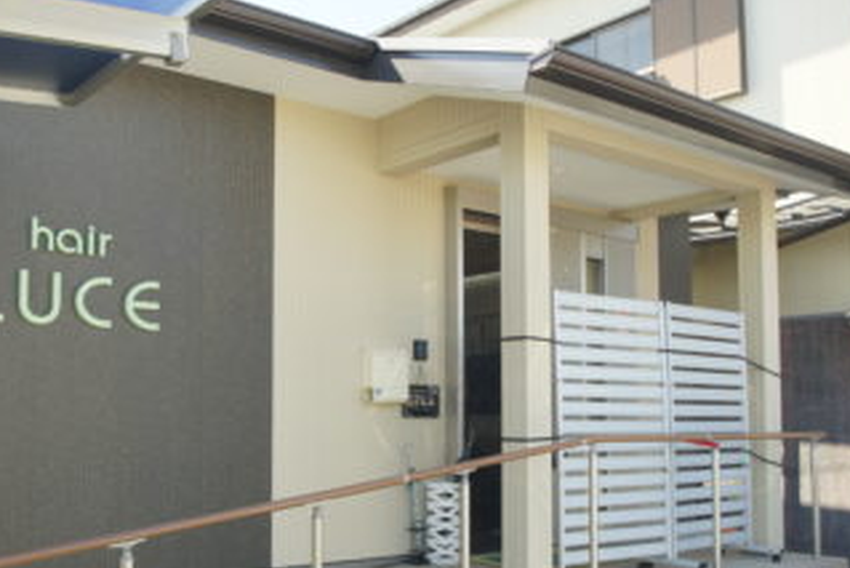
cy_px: 361
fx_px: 850
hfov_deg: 52.4
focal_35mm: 36
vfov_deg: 36.7
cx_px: 304
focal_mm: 17
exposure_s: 1/100
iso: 200
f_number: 8
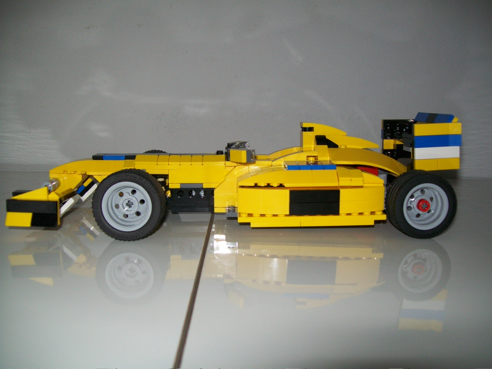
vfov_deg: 41.8
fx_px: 483
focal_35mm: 34
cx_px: 246
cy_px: 184
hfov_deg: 54.0
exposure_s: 1/125
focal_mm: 6.1
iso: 64
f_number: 2.7
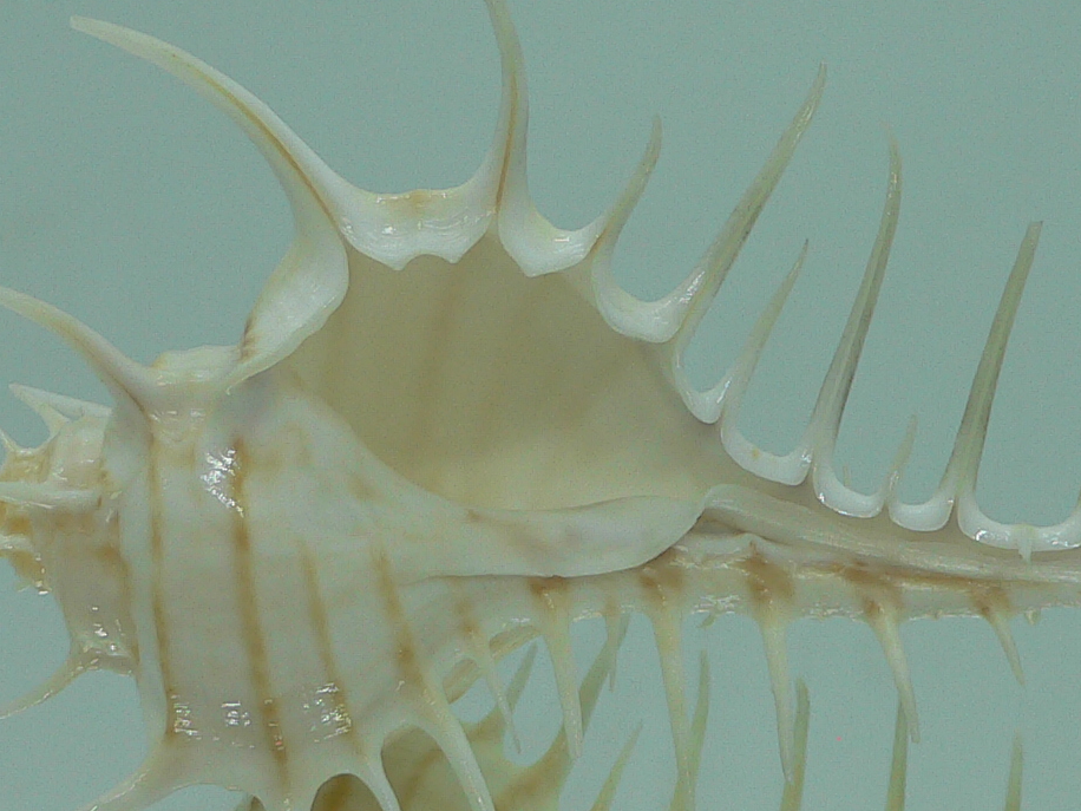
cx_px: 706
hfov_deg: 25.2
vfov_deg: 19.1
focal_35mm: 77
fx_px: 2405
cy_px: 563
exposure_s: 1/80
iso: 80
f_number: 2.8
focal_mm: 4.6
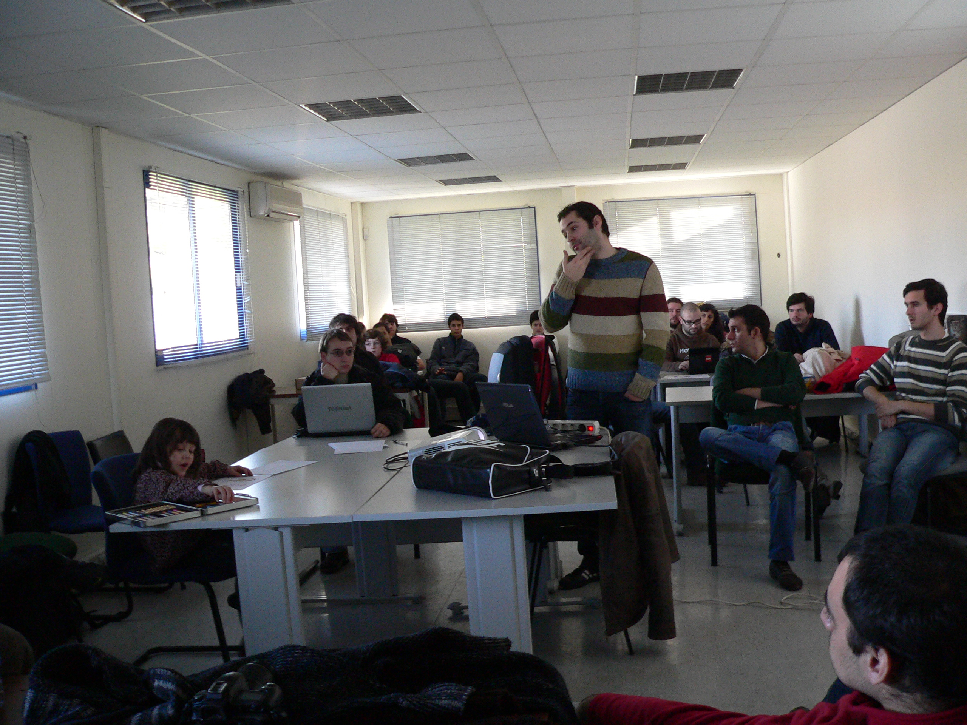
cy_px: 362
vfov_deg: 39.7
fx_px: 1006
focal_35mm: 36
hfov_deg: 51.4
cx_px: 484
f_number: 2.8
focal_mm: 6
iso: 200
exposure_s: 1/13
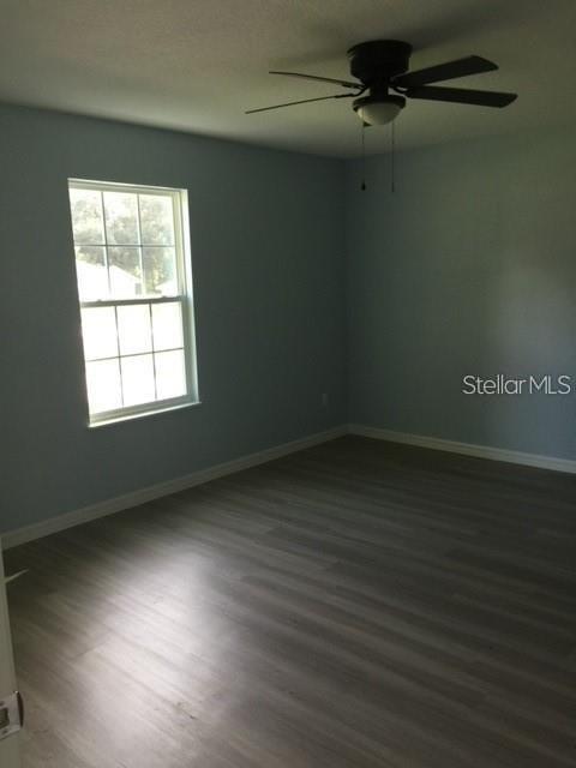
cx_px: 288
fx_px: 643
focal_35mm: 29
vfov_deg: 61.7
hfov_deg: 48.2
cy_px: 384
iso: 50
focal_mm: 4.15
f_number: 2.2
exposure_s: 1/30
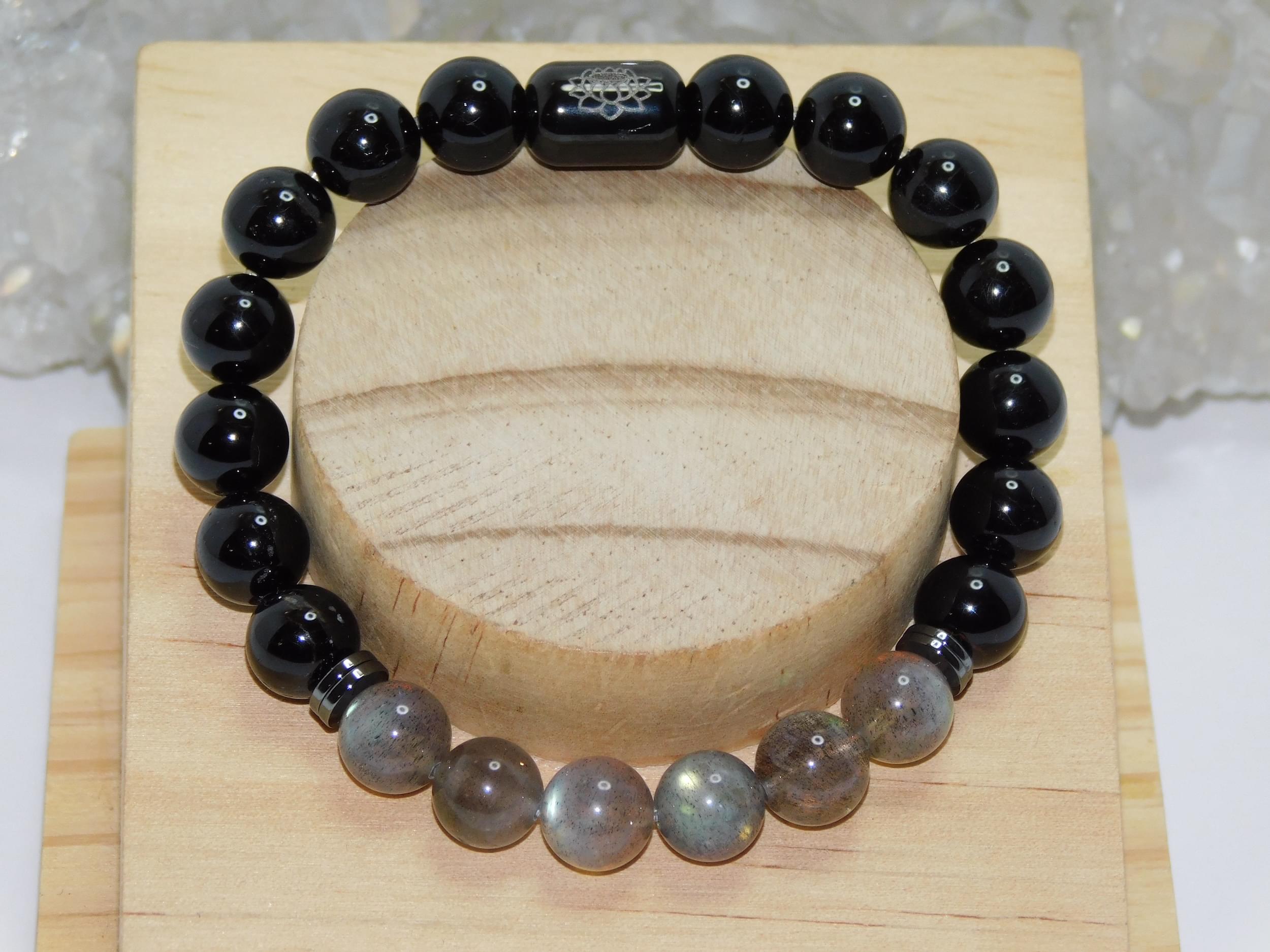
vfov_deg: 6.4
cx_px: 635
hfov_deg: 8.5
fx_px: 8512
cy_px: 476
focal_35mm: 232
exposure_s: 1/60
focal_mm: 41.3
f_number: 5.6
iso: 200
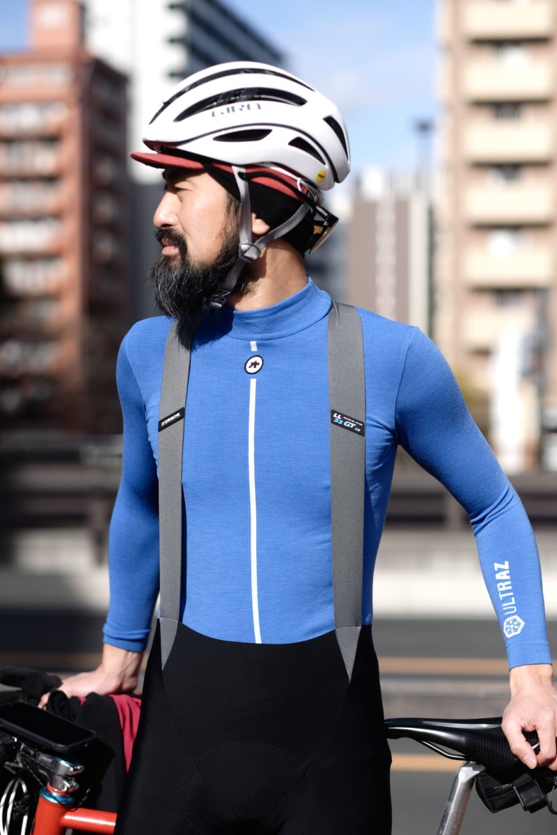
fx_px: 1949
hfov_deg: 16.3
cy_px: 418
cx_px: 278
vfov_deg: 24.2
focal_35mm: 84
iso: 100
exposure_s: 1/4000
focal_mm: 56
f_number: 2
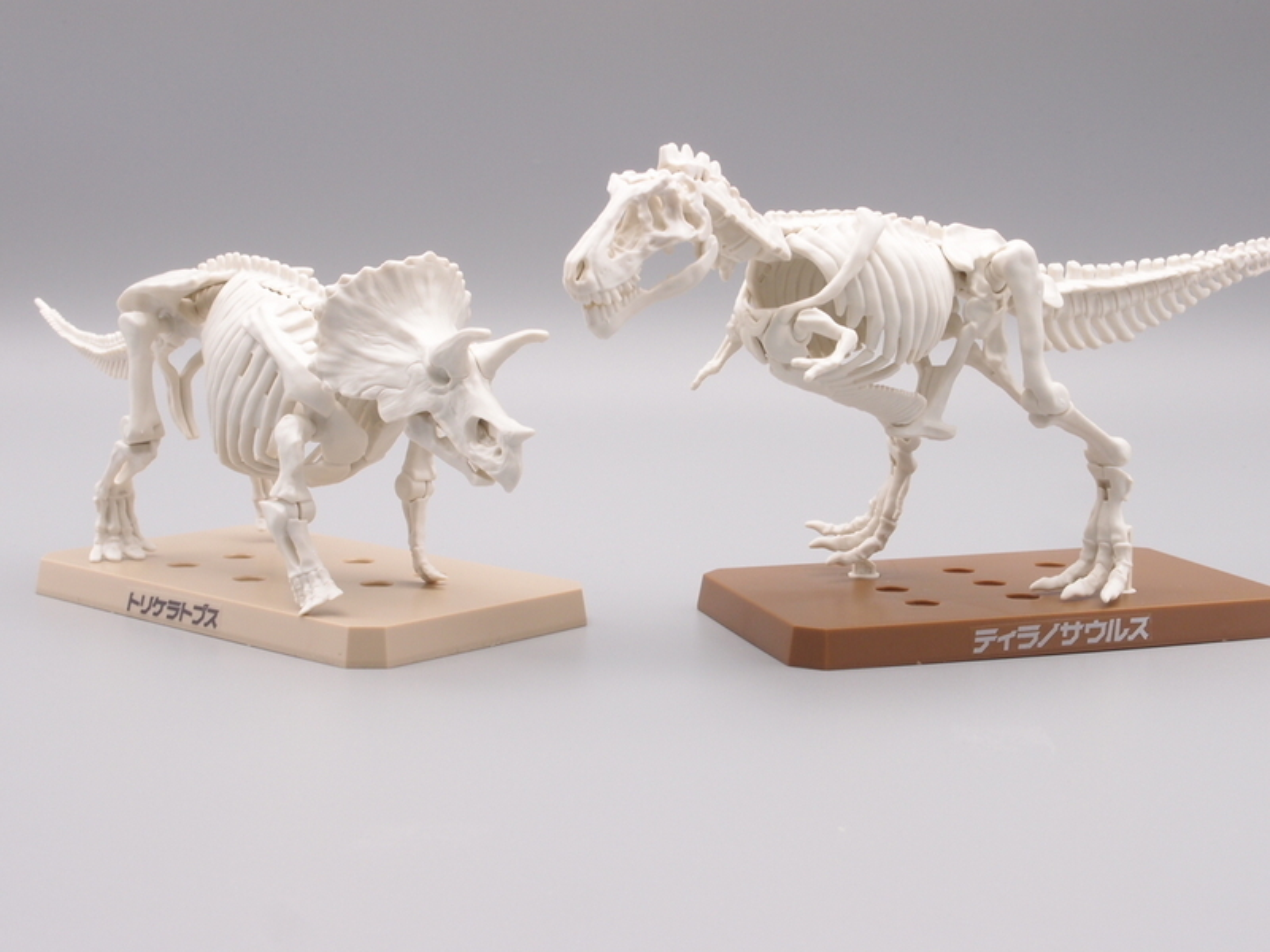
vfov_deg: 29.1
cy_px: 476
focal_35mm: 50
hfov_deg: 38.2
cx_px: 635
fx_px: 1834
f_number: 8
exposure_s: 1/13
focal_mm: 10.83
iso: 100
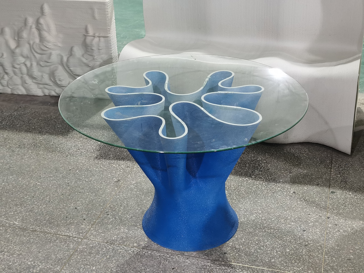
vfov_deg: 27.0
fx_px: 568
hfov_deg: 35.5
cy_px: 136
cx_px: 182
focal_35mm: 54
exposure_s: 1/33.3
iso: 320
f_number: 1.6
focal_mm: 5.56
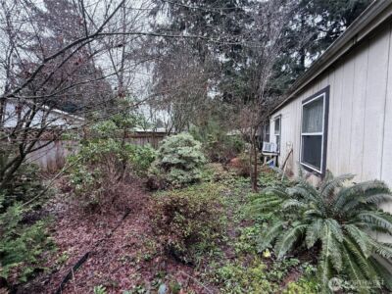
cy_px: 147
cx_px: 196
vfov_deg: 85.7
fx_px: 159
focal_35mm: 14
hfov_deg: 102.1
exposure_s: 1/99
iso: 100
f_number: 2.2
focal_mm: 2.22
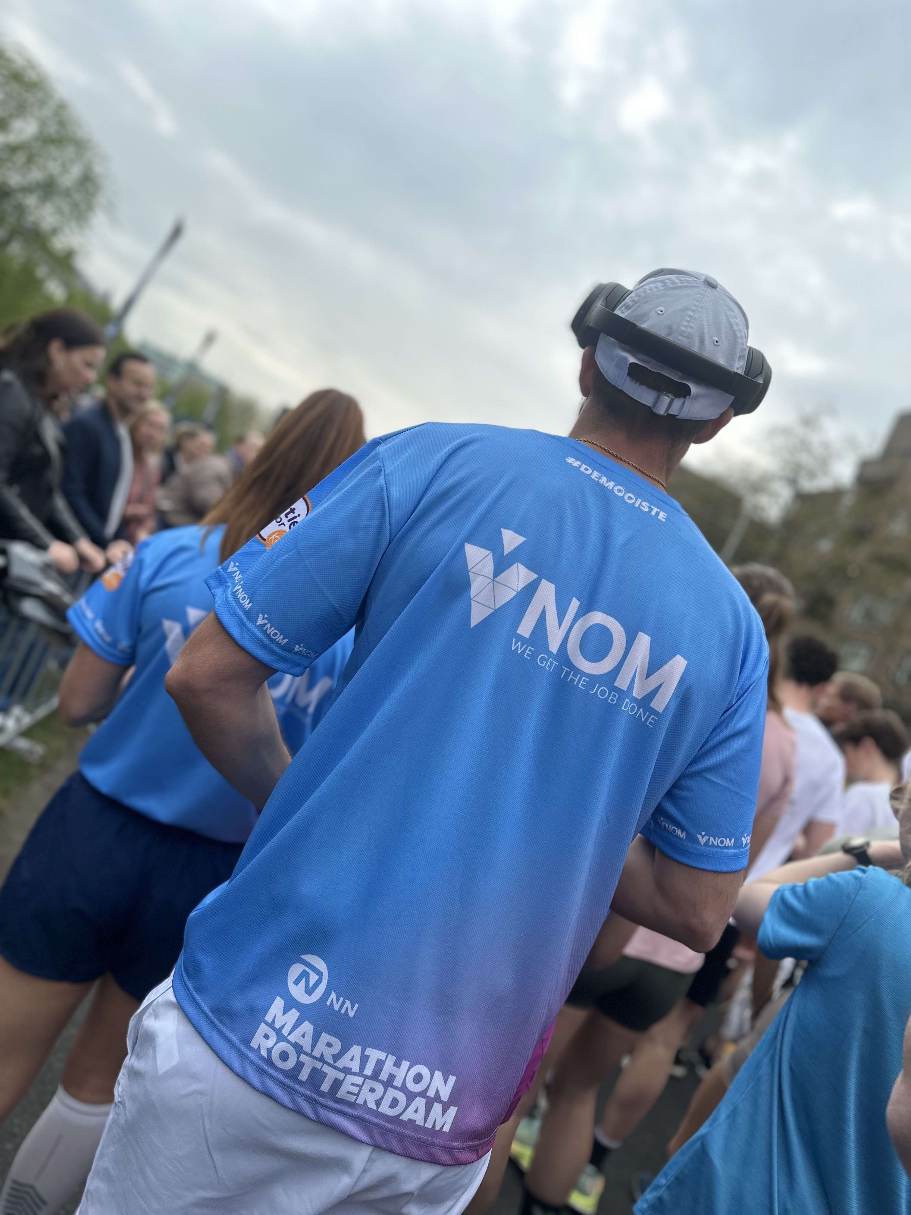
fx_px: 842
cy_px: 608
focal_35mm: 24
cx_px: 456
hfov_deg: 56.8
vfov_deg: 71.6
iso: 80
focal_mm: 6.86
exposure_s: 1/458
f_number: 1.78
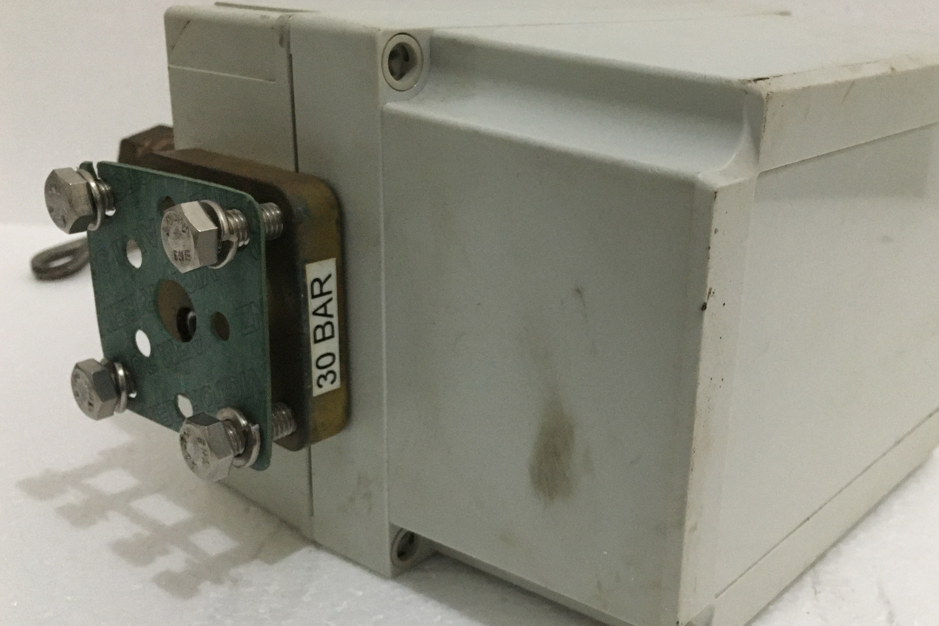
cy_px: 299
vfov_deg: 35.9
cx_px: 536
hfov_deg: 51.7
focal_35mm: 37
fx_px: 965
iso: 200
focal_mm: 4.15
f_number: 2.2
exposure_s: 1/25
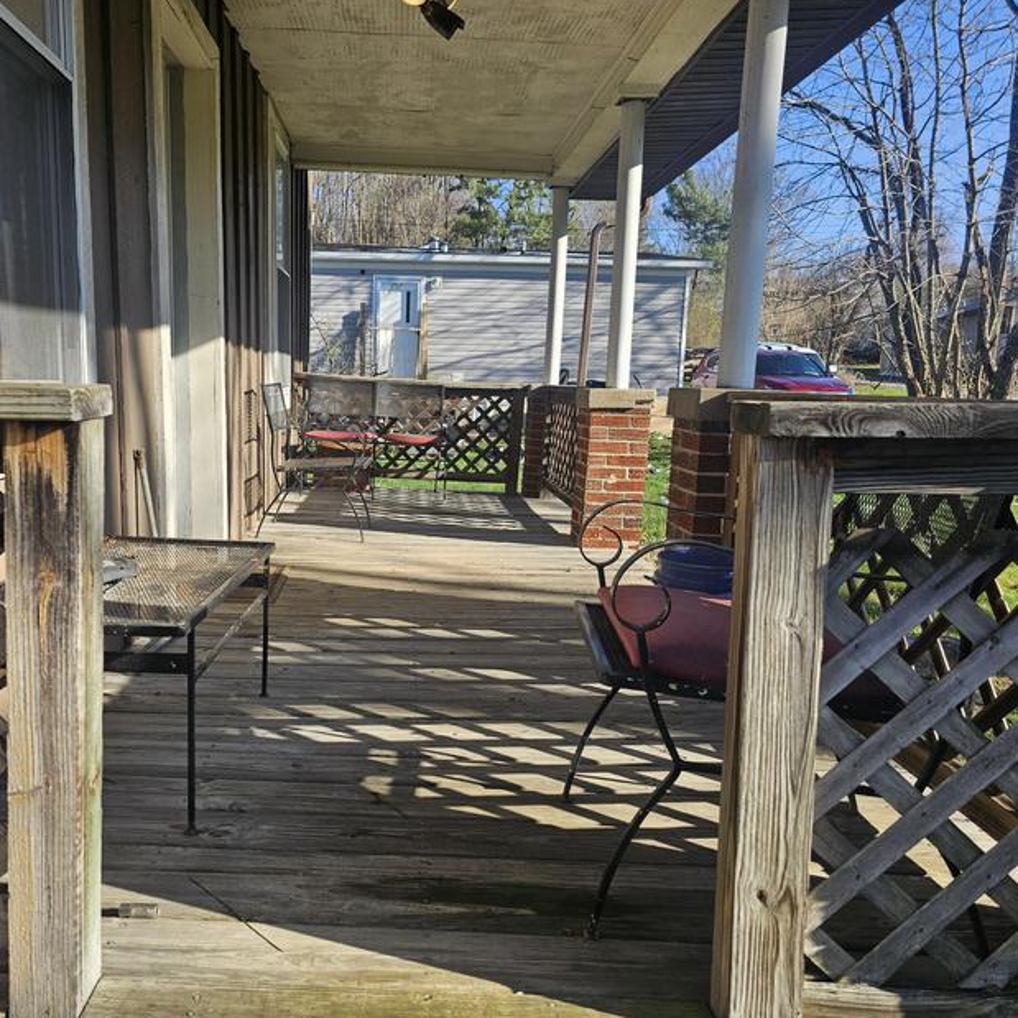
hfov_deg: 56.8
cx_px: 399
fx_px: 932
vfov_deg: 57.3
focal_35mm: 28
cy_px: 520
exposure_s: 1/272
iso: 10
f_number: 1.7
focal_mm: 6.3
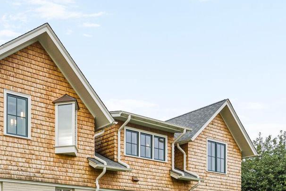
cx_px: 30
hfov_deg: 45.0
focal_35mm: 39
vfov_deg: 31.4
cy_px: 192
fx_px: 311
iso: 200
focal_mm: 16.5
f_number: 9
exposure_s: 1/100
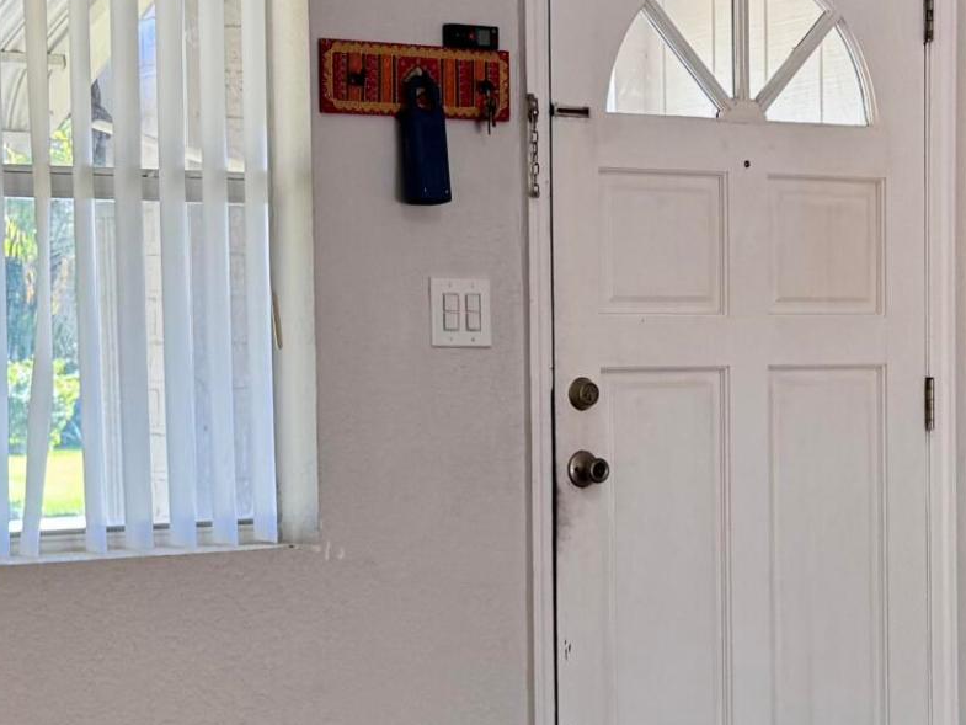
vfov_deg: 16.8
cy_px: 463
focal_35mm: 88
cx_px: 539
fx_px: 2456
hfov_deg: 22.2
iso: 100
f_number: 1.78
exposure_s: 1/120
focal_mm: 6.76
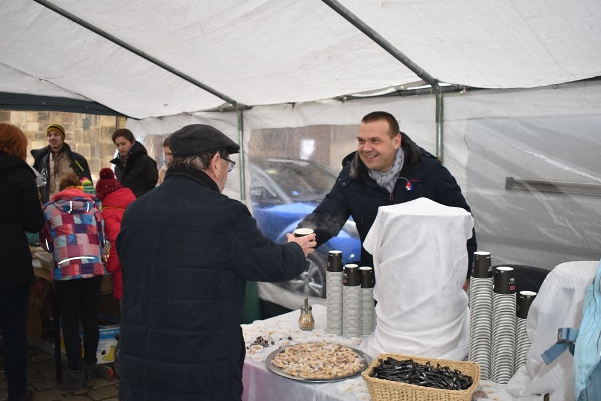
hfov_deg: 57.2
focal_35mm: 33
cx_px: 300
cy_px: 200
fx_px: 551
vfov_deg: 40.0
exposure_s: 1/60
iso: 140
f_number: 3.8
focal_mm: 22
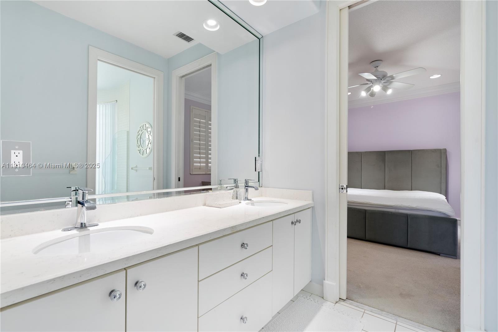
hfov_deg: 96.7
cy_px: 166
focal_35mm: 16
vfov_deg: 73.7
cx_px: 249
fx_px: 221
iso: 400
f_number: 8
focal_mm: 16
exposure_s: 1/13
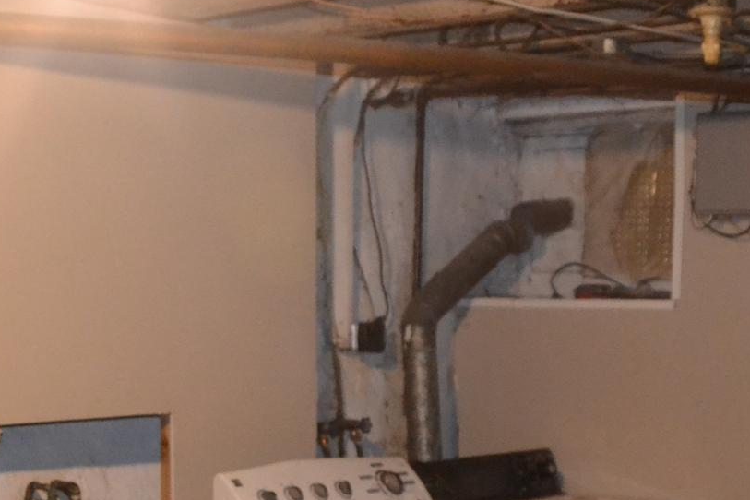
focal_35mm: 68
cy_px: 557
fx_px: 1417
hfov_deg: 29.6
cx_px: 459
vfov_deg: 19.2
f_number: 3.5
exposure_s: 1/60
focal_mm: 18
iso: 3200
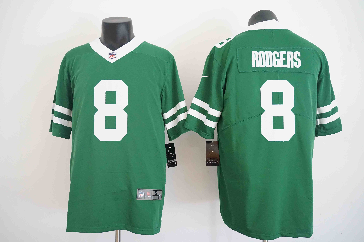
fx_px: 283
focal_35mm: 28
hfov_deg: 65.5
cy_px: 121
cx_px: 182
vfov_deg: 46.4
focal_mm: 28
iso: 6400
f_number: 2.8
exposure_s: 1/5
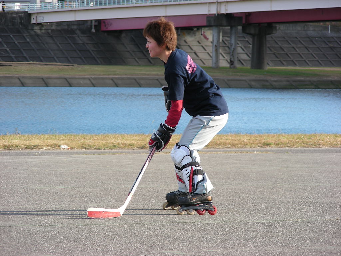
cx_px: 170
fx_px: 2266
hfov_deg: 8.6
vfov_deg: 6.5
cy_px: 128
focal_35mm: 230
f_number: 3.5
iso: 50
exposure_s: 1/173
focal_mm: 38.3
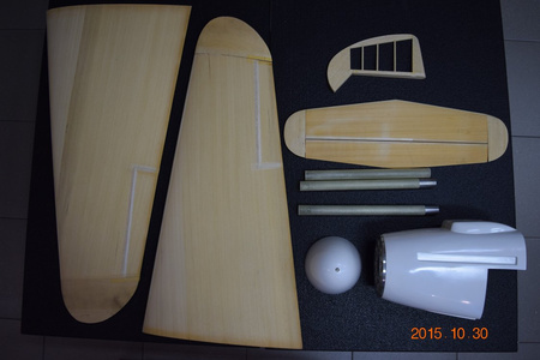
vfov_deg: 43.6
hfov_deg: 61.9
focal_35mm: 30
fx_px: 450
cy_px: 180
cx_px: 270
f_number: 4
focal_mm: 20
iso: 400
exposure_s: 1/60
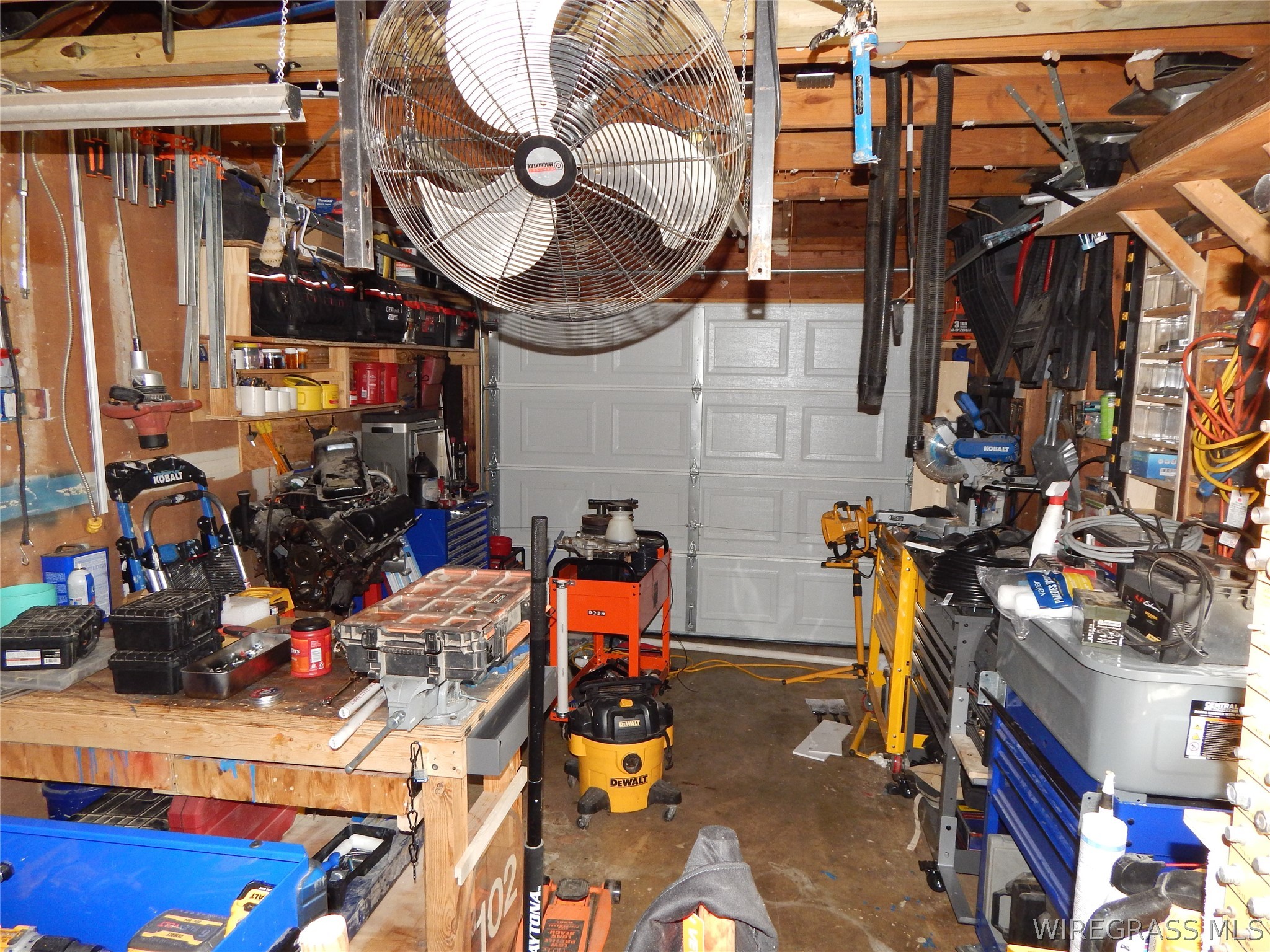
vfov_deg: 61.1
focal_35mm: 22
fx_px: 807
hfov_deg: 76.4
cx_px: 635
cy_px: 476
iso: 280
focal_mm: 4
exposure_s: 1/30
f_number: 3
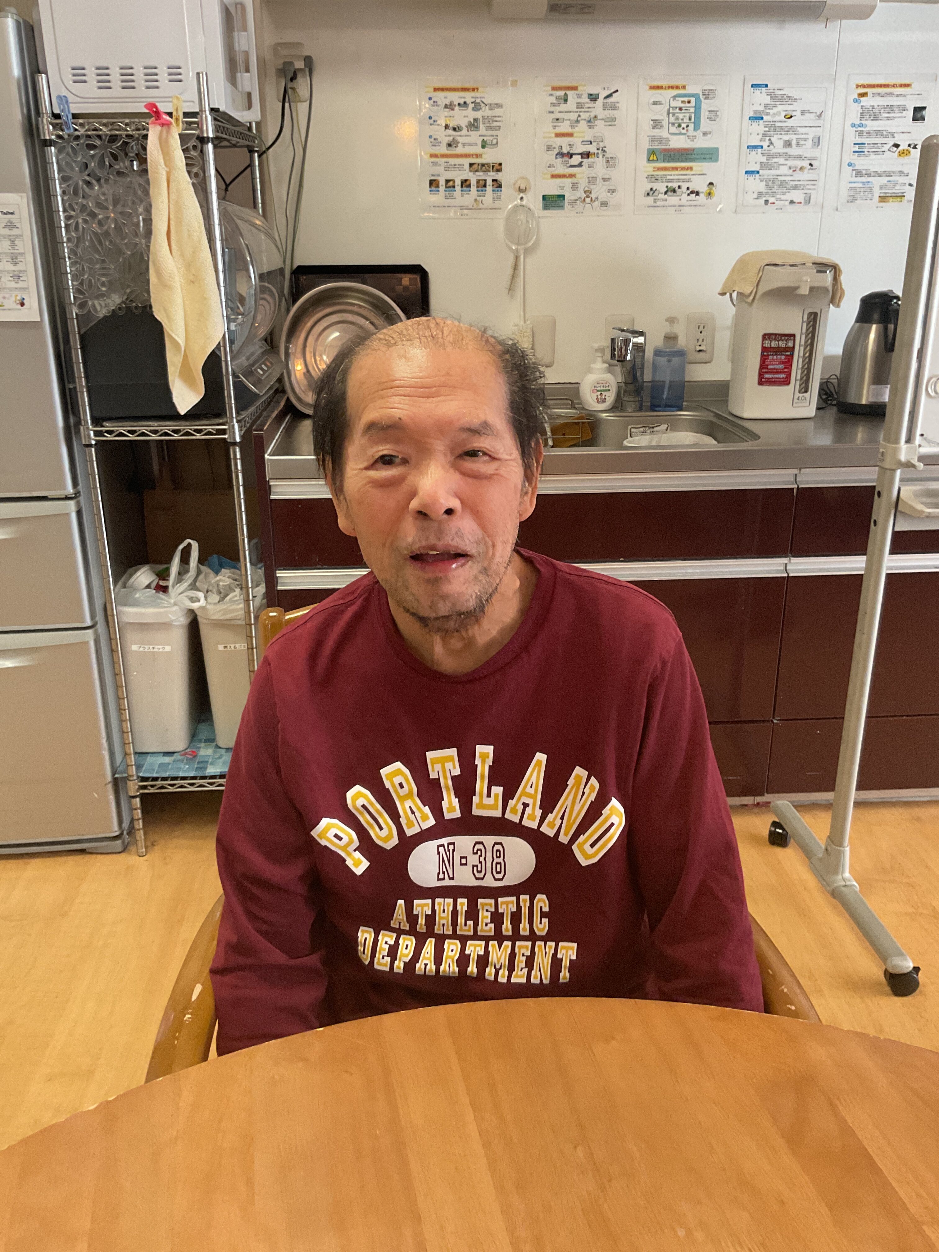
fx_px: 1049
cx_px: 470
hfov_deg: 48.2
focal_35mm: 29
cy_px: 626
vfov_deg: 61.7
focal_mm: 3
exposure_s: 1/60
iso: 160
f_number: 1.8
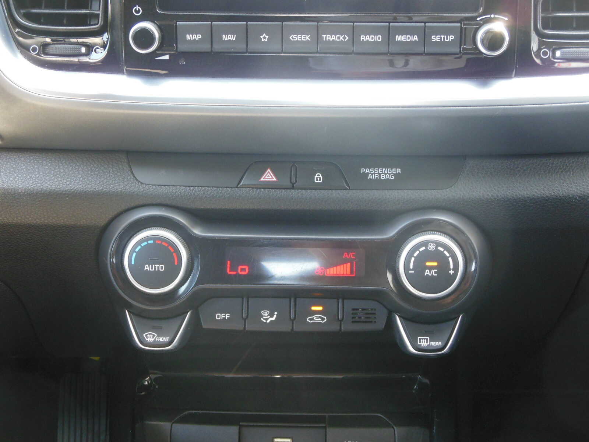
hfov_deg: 25.7
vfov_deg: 19.4
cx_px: 294
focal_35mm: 76
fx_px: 1293
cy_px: 221
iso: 400
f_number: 4.4
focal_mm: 13.6
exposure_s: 1/20
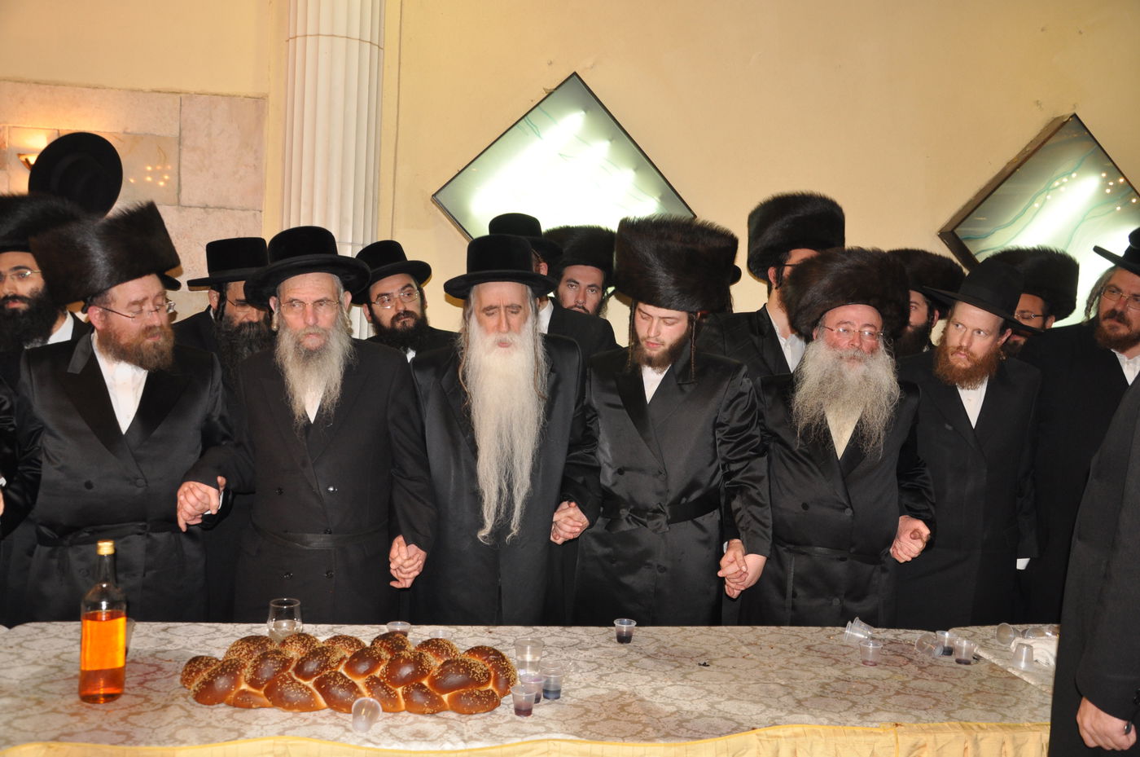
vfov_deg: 36.8
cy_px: 378
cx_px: 570
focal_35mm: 36
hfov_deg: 53.2
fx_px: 1138
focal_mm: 24
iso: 640
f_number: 5.6
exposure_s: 1/60
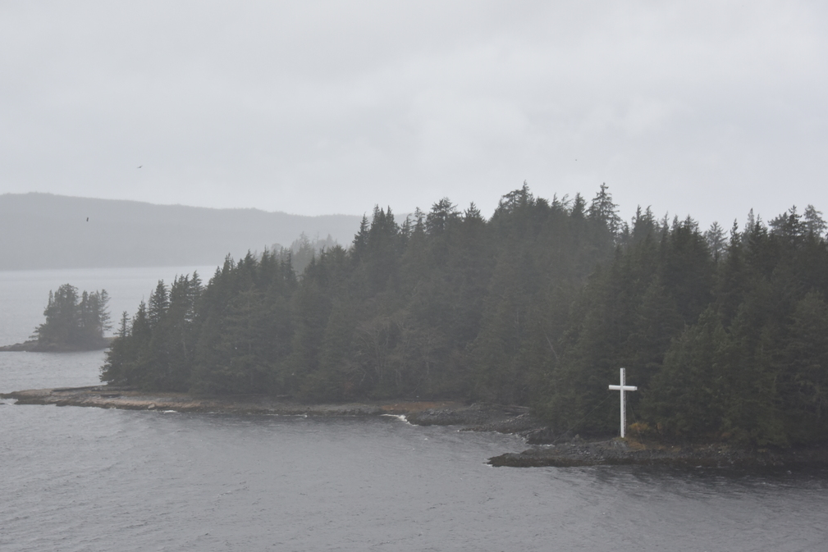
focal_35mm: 104
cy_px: 281
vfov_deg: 13.2
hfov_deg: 19.6
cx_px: 327
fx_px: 2392
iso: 1100
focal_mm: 82
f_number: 5
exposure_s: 1/200
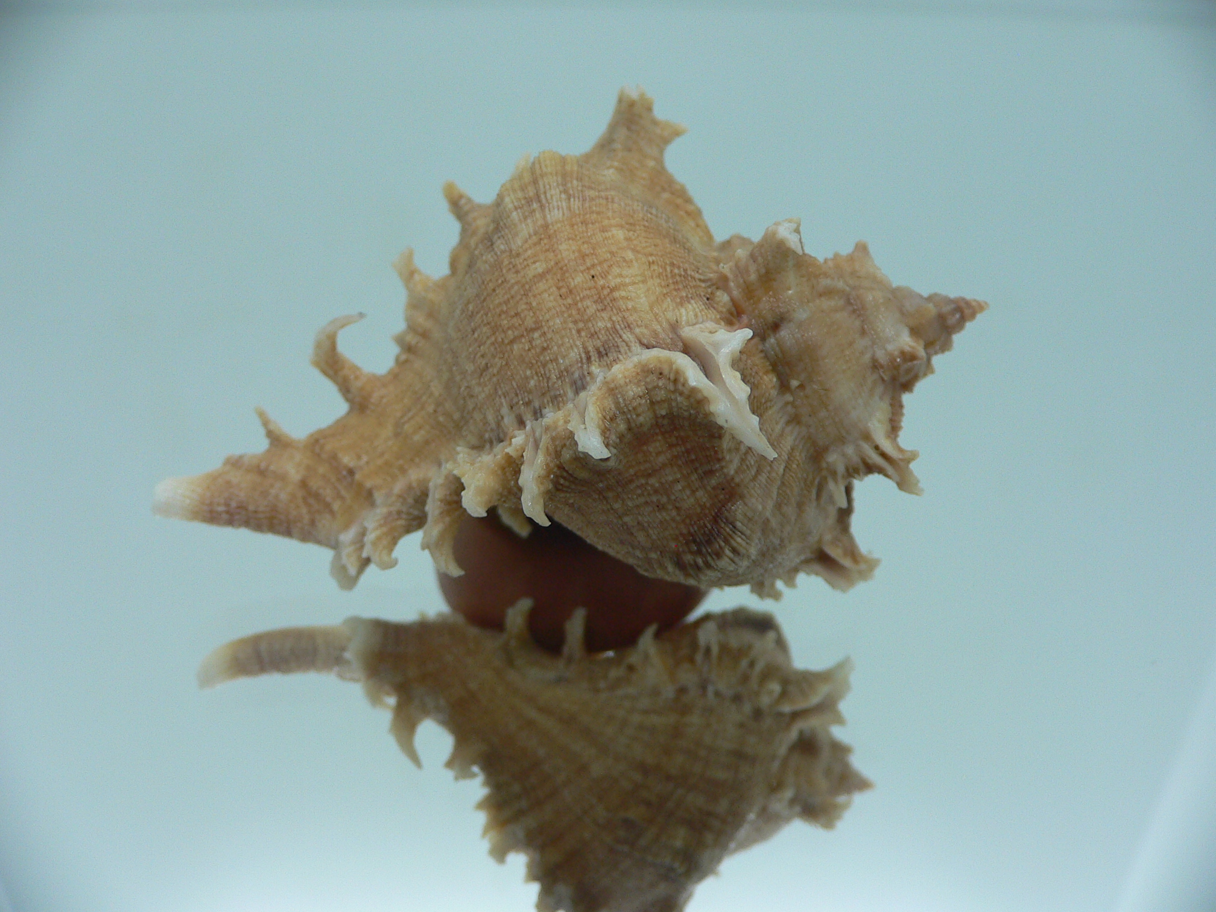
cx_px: 608
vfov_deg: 40.7
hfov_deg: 52.6
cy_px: 456
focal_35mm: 35
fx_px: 1229
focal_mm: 4.6
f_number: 2.8
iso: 80
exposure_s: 1/60
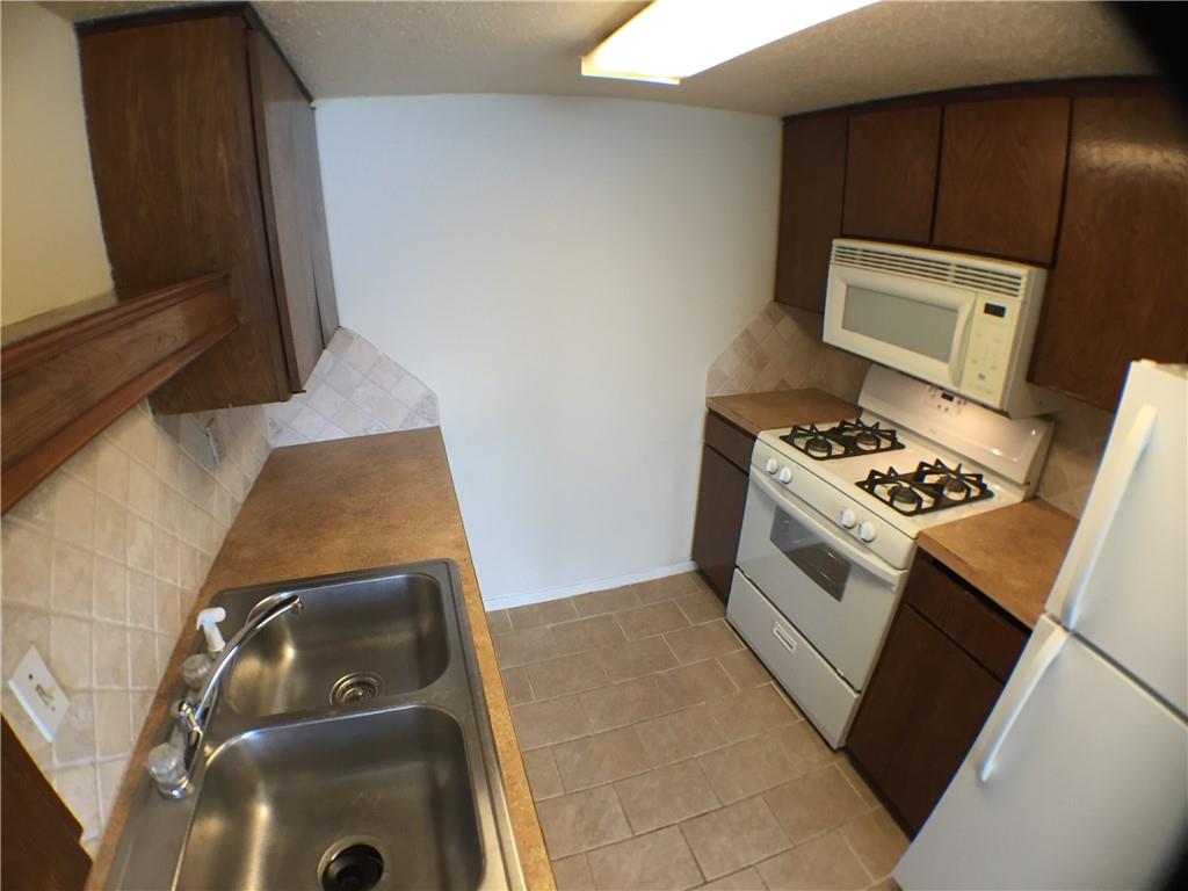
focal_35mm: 29
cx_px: 594
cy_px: 446
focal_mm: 4.15
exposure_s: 1/30
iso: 50
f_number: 2.2
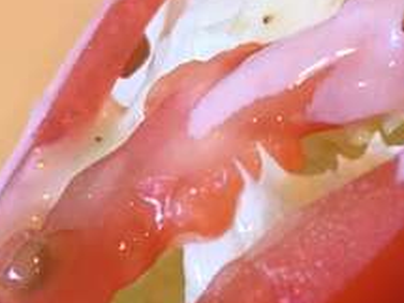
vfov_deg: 13.4
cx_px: 554
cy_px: 343
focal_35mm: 108
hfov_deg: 16.9
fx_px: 1260
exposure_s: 1/30
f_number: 2.2
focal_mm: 4.15
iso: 125
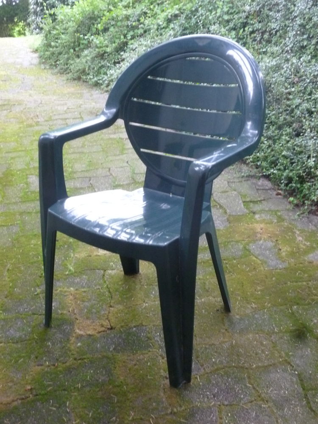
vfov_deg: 47.9
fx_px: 478
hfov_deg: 36.8
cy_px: 212
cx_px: 159
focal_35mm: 39
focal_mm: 6.9
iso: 400
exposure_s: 1/25
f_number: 3.7
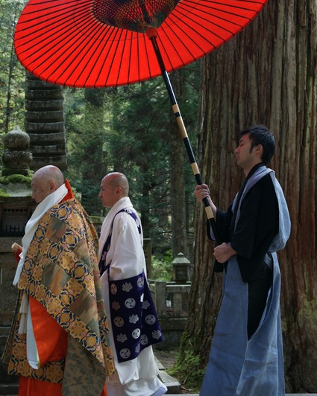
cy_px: 209
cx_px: 131
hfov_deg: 24.9
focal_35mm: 61
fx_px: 716
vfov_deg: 31.0
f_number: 4.5
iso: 400
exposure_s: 1/60
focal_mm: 45
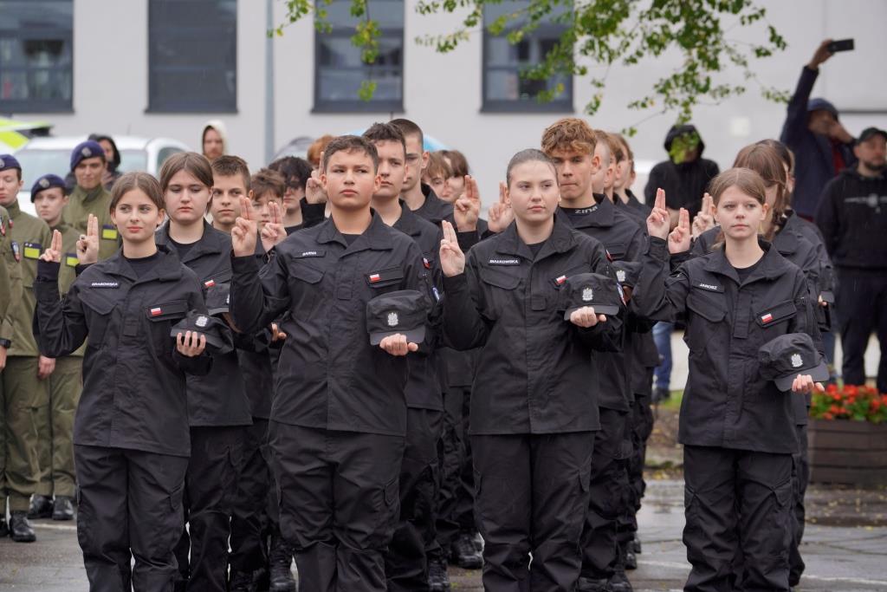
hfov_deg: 14.0
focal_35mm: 147
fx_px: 3622
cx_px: 444
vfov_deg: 9.3
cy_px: 296
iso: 320
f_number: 5
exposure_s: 1/200
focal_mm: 147
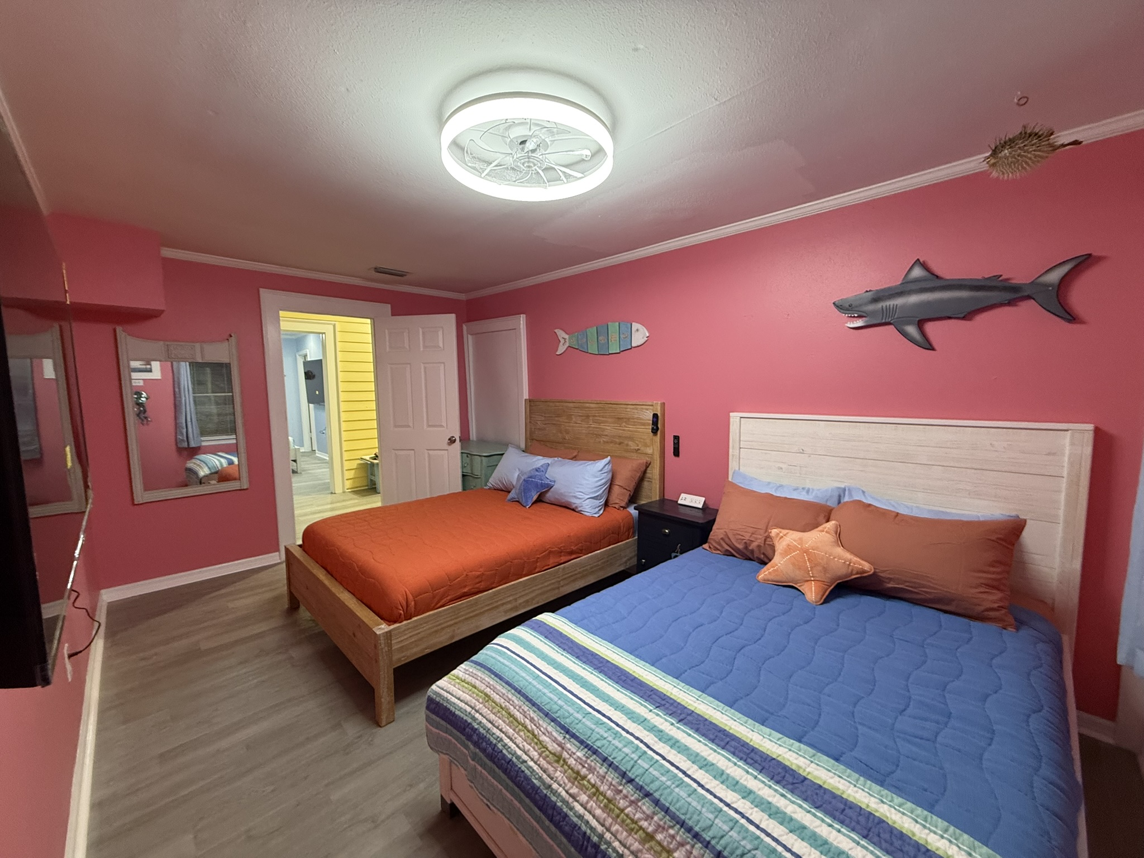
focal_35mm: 14
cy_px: 429
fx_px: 463
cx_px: 572
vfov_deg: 85.7
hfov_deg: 102.1
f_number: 2.2
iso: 250
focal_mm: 2.22
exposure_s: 1/60
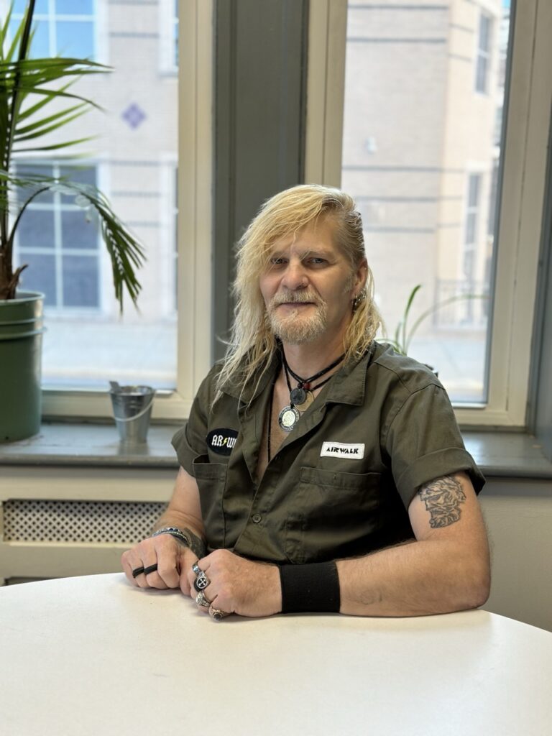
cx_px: 276
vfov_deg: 39.7
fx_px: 1021
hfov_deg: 30.3
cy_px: 368
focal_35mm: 48
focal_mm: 6.86
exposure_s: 1/169
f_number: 1.78
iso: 100
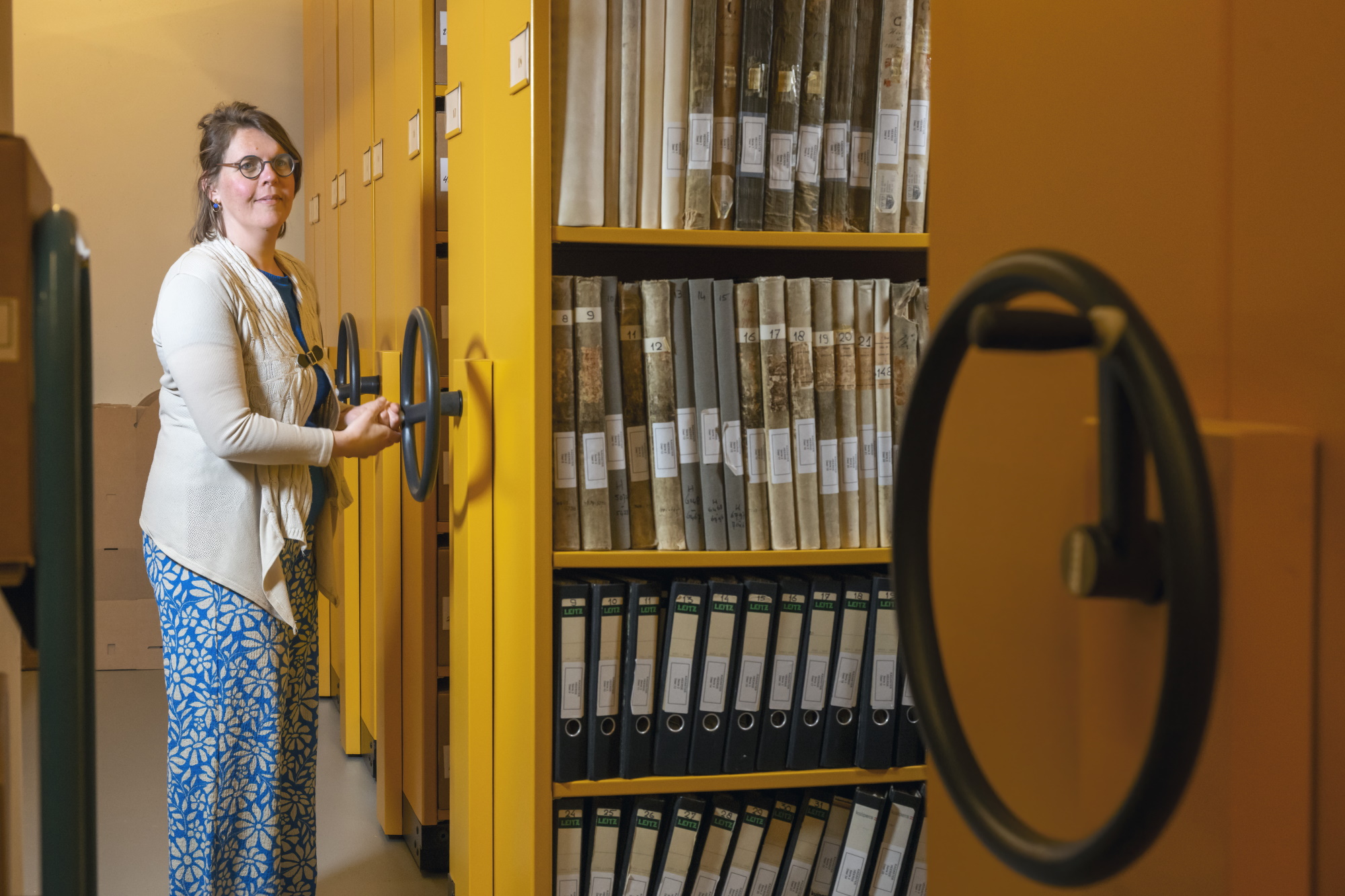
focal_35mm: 45
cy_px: 448
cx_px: 672
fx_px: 1681
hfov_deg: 43.6
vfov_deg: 29.9
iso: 2000
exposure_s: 1/160
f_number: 7.1
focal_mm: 45
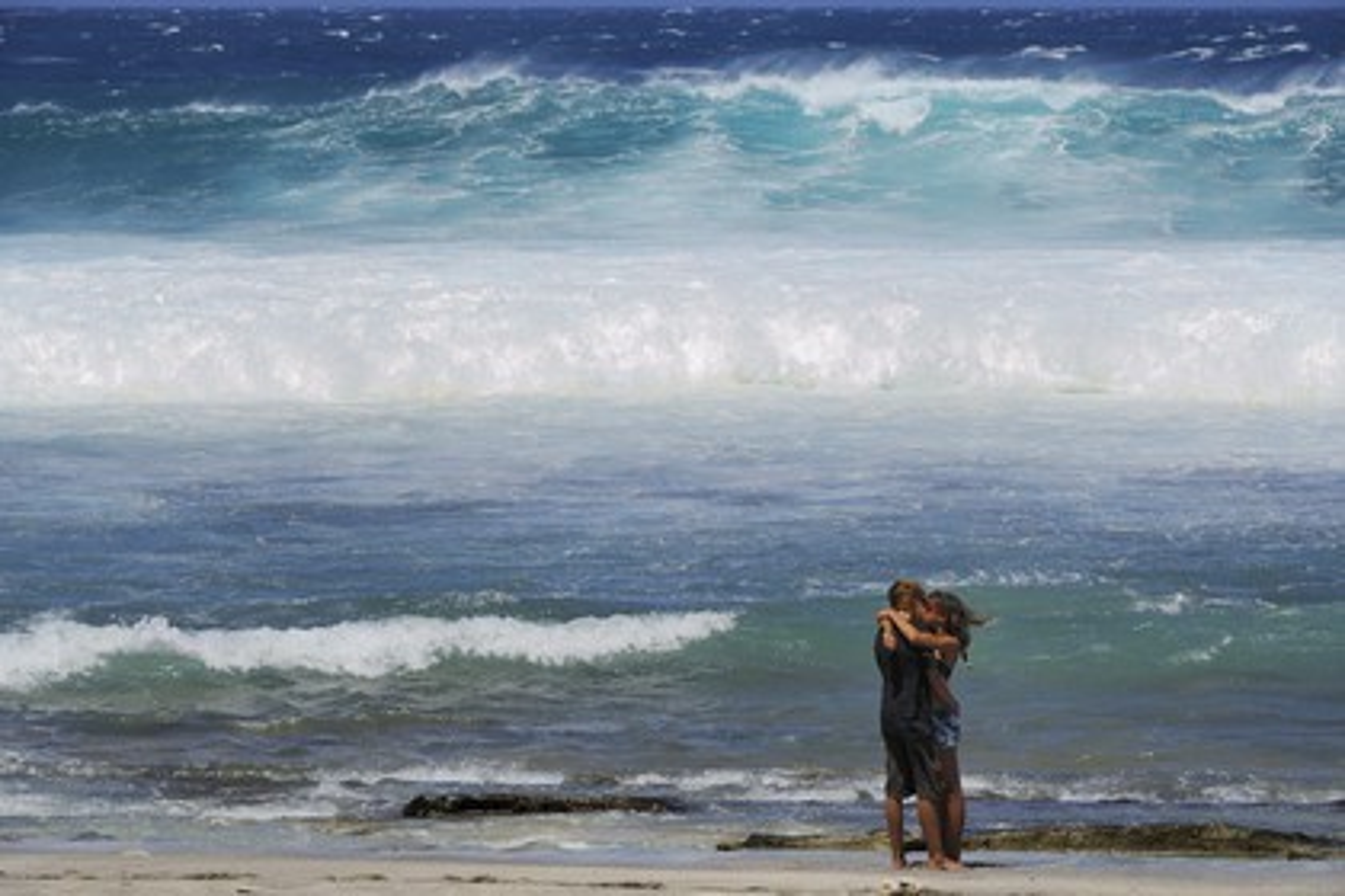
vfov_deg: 8.9
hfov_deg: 13.2
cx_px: 672
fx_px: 5791
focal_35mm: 155
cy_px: 448
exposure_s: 1/320
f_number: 13
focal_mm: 155
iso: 200
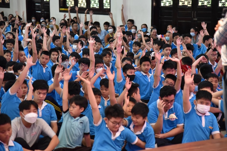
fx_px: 757
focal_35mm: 120
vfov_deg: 11.4
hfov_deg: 17.1
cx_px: 114
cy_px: 76
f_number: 4
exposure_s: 1/125
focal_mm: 120
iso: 4000
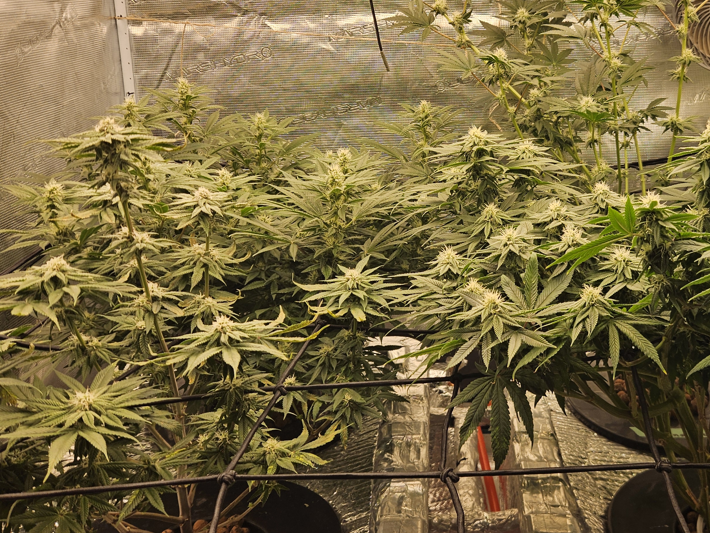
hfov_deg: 47.6
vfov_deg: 37.6
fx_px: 779
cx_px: 511
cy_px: 220
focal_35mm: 38
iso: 25
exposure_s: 1/904
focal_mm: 5.4
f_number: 1.8
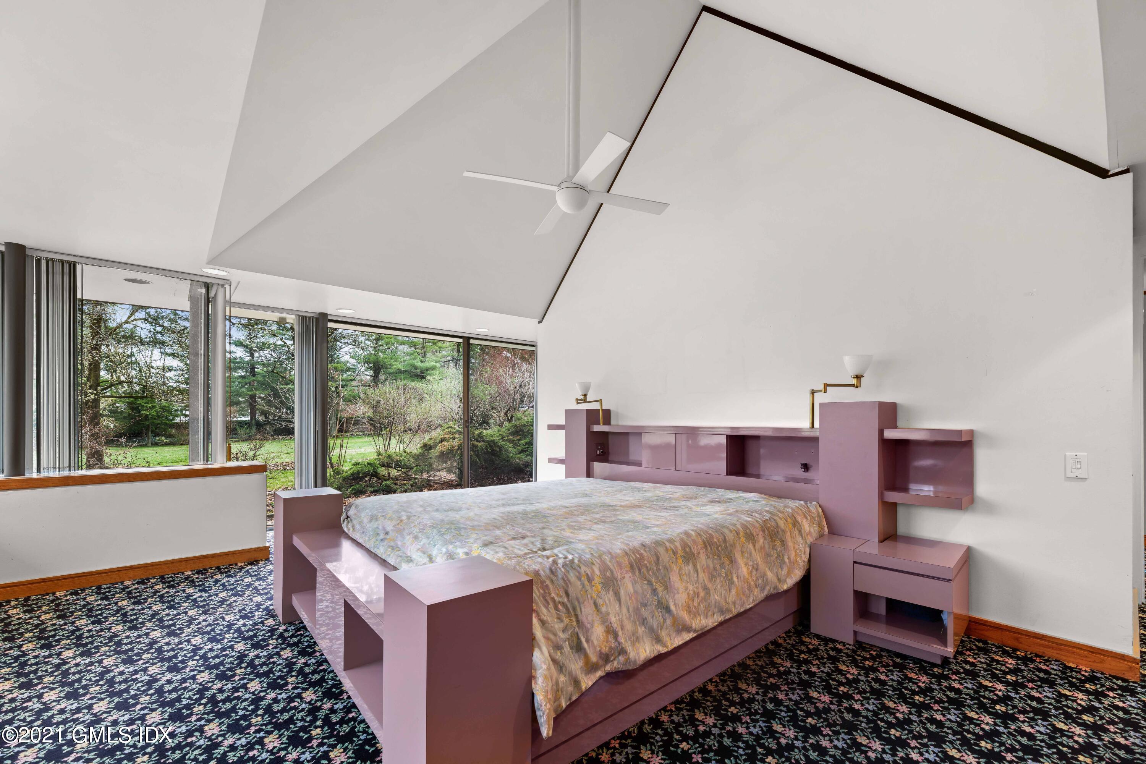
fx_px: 446
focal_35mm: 14
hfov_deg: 104.3
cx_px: 573
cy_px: 382
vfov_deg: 81.2
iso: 100
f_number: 8
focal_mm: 14
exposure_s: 1
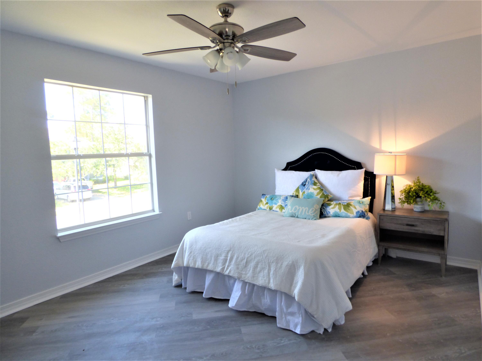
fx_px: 278
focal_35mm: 20
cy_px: 180
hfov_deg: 81.7
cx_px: 241
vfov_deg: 66.0
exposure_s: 1/80
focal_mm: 3.58
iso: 100
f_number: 2.8
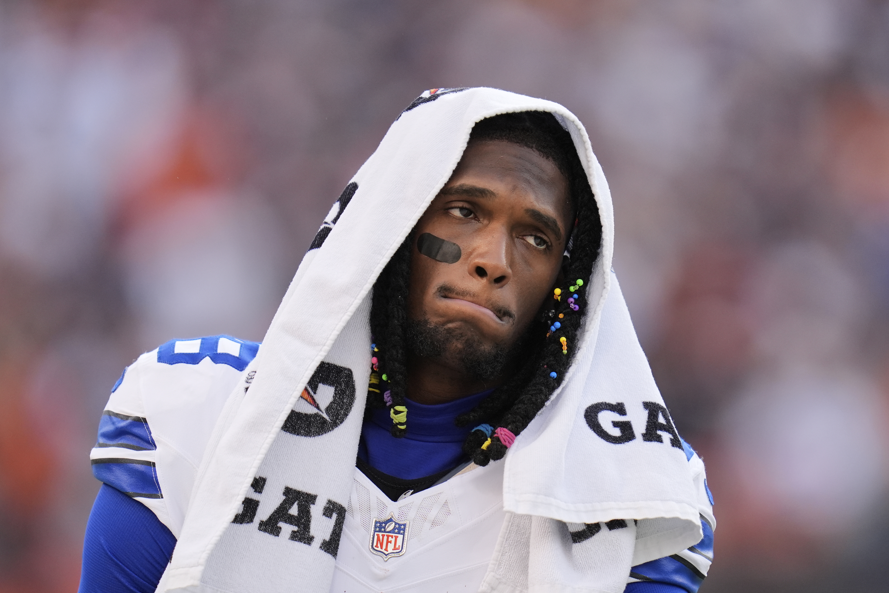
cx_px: 444
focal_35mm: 601
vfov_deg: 2.3
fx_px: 14840
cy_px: 297
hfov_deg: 3.4
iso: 800
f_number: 2.8
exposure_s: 1/2500
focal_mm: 400
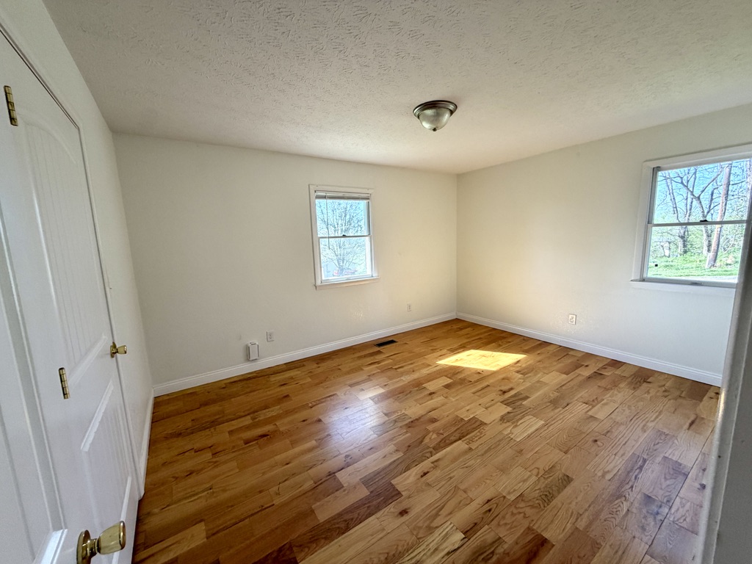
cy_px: 282
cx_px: 376
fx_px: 304
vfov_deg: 85.7
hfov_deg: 102.1
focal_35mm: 14
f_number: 2.2
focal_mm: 2.22
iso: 125
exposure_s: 1/121
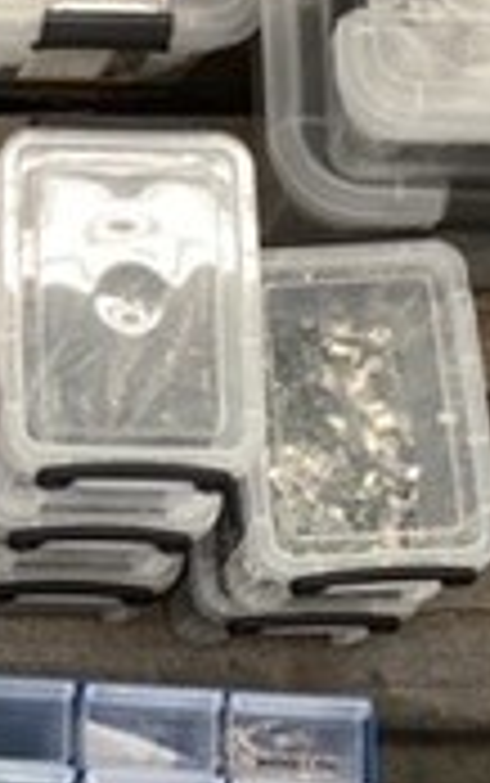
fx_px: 2581
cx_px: -351
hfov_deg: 10.3
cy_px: 580
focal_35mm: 121
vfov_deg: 17.1
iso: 100
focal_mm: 3.3
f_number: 2.4
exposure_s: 1/50
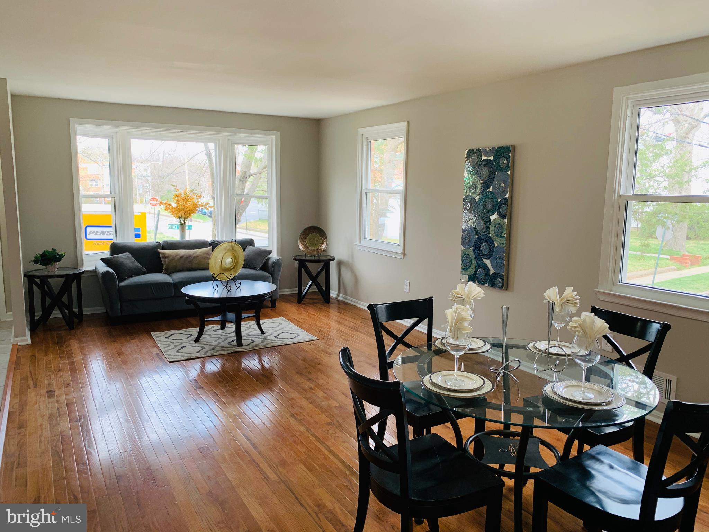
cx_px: 354
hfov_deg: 67.3
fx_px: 533
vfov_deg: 53.1
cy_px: 266
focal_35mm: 26
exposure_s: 1/60
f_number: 1.8
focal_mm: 4.25
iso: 50
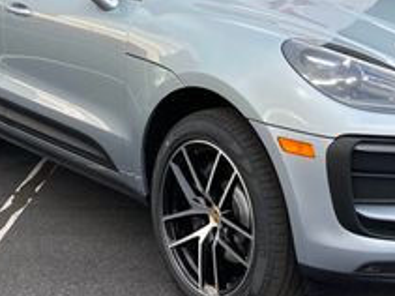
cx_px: 249
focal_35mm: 85
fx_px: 969
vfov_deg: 17.0
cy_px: 13
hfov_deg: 23.0
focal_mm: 3.99
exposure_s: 1/338
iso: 20
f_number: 1.8
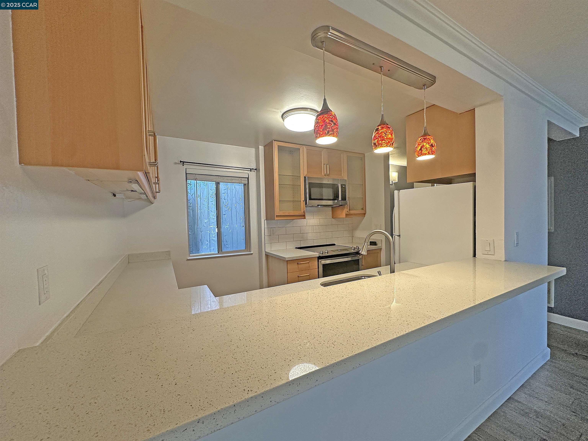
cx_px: 294
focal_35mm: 14
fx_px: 238
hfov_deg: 102.1
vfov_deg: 85.7
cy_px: 220
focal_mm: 2.22
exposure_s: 1/120
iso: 250
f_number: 2.2
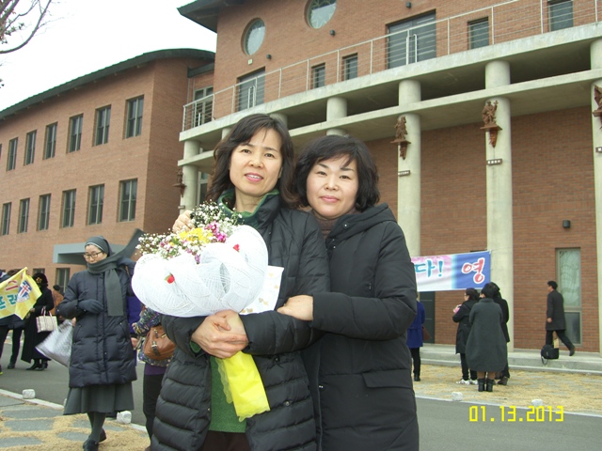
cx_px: 301
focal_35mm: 35
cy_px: 226
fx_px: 609
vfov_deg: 40.7
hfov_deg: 52.6
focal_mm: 9
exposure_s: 1/50
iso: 50
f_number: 2.2
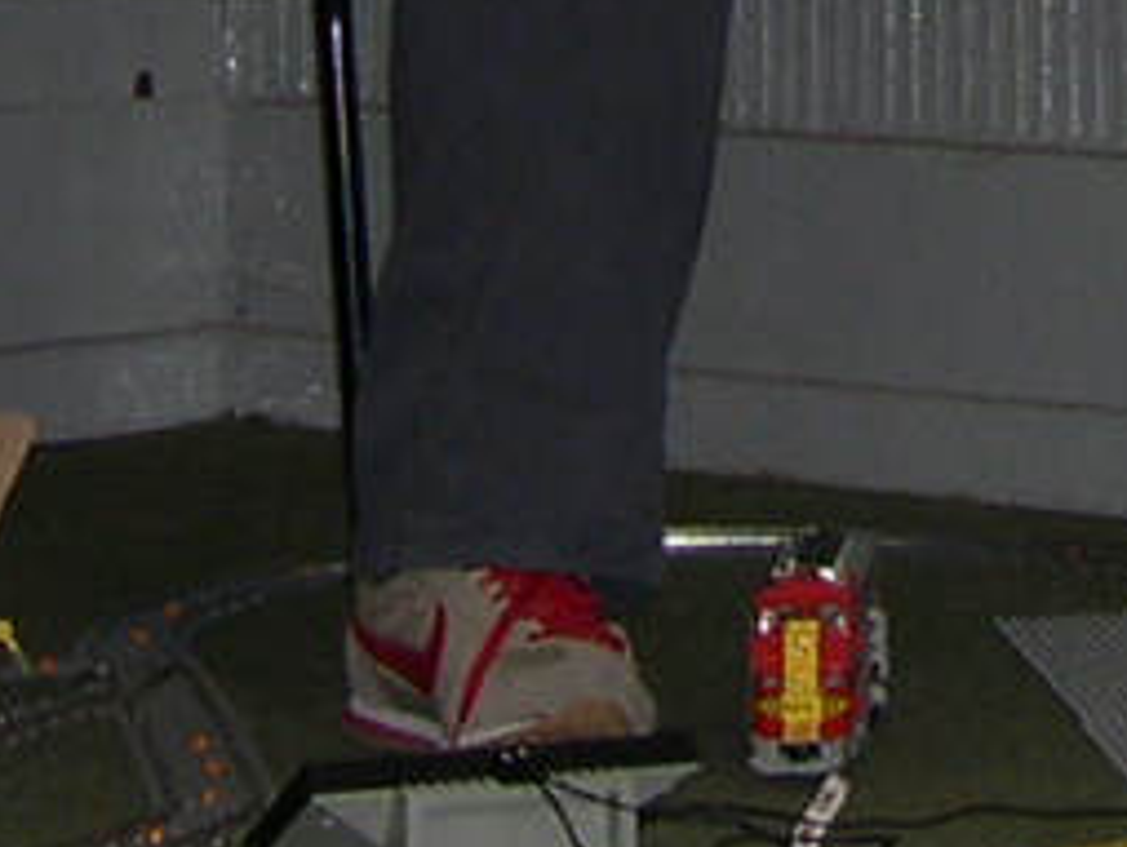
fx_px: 7789
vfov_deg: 5.9
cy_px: -1299
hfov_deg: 8.2
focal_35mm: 239
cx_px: 1229
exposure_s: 1/60
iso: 100
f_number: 2.8
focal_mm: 8
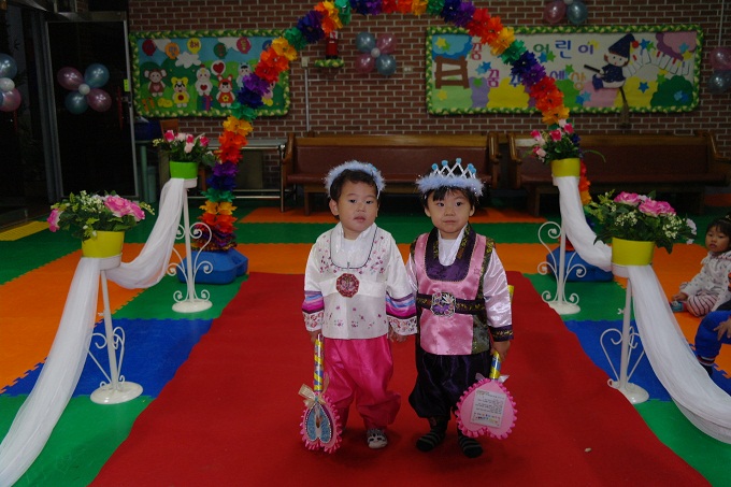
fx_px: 670
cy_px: 244
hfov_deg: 57.2
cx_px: 366
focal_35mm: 33
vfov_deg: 40.0
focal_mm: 22
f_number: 4
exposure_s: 1/40
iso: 400
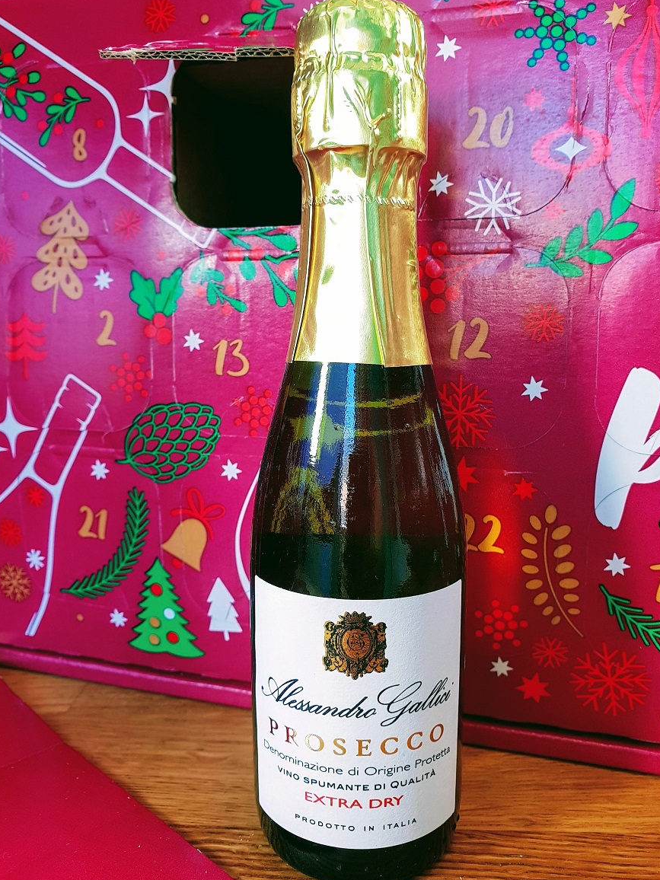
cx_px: 336
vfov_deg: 65.3
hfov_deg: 51.4
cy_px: 429
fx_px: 686
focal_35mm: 27
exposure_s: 1/50
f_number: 2.4
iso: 100
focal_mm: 4.3
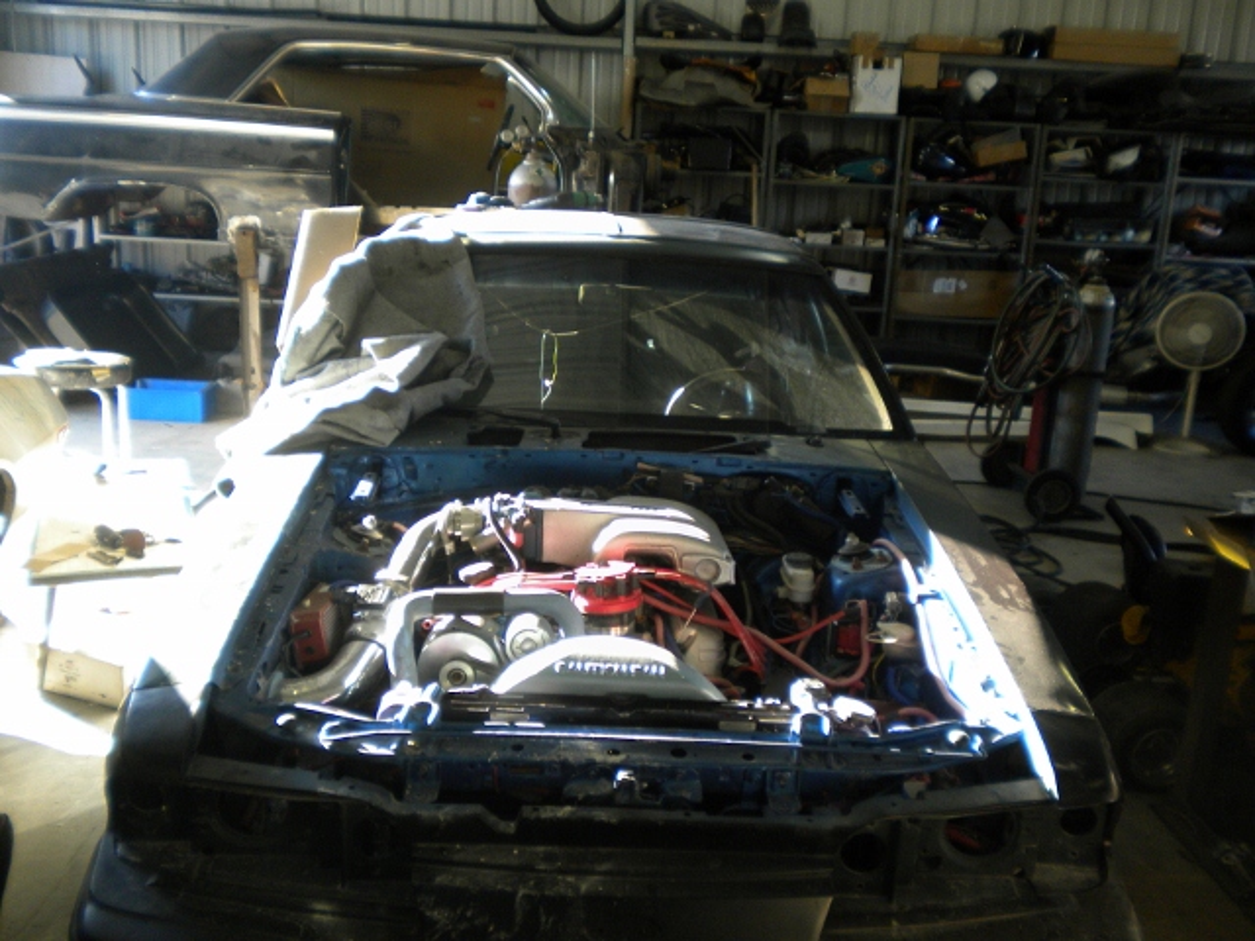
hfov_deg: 52.6
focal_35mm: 35
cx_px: 628
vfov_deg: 40.7
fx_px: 1269
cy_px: 470
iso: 153
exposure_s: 1/53.3
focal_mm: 6.3
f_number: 3.1
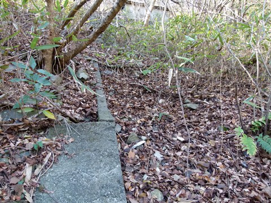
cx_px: 136
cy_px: 102
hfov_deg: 69.4
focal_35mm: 25
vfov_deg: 54.9
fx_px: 196
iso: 200
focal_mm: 4.5
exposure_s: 1/60
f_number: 2.8
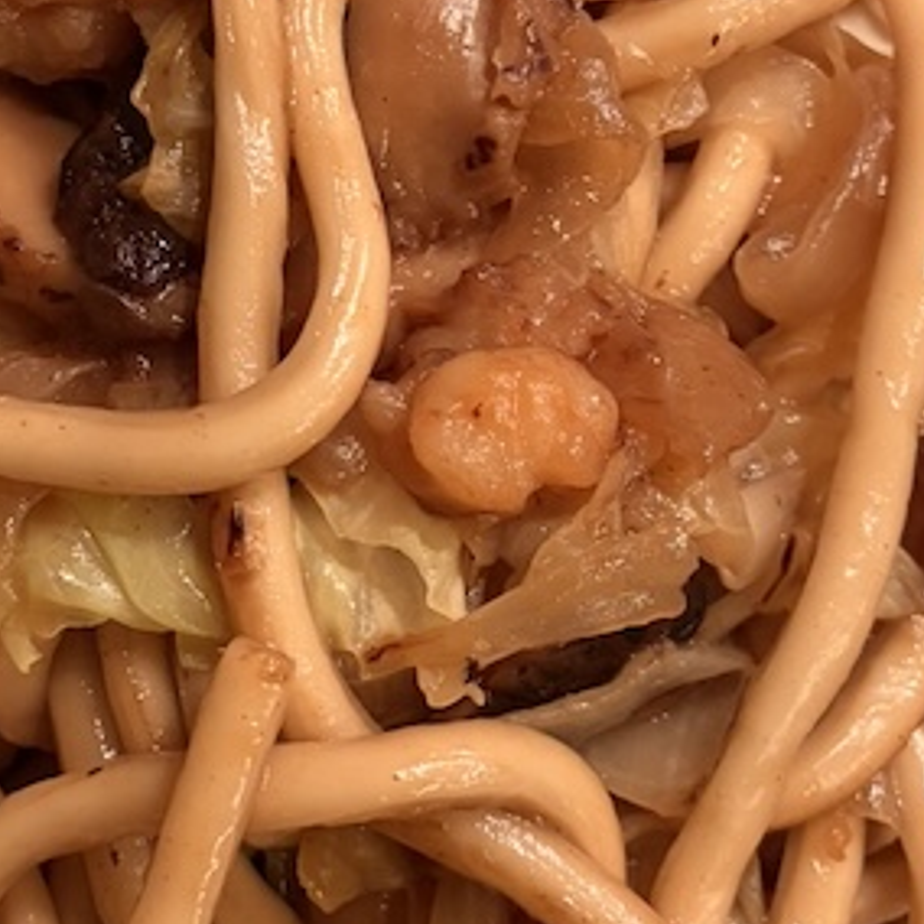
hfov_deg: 20.8
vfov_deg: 20.9
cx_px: 338
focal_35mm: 83
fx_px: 2507
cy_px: 368
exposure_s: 1/60
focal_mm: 5.96
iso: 200
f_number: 1.6
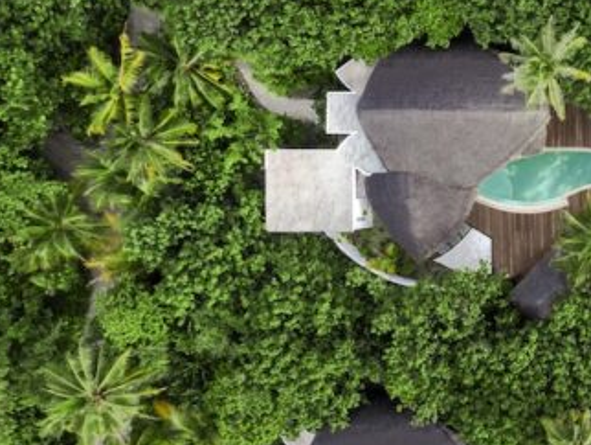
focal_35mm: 86
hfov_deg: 19.4
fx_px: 1469
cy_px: 167
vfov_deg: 17.2
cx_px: 923
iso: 100
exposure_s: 1/160
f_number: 6.3
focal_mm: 10.26
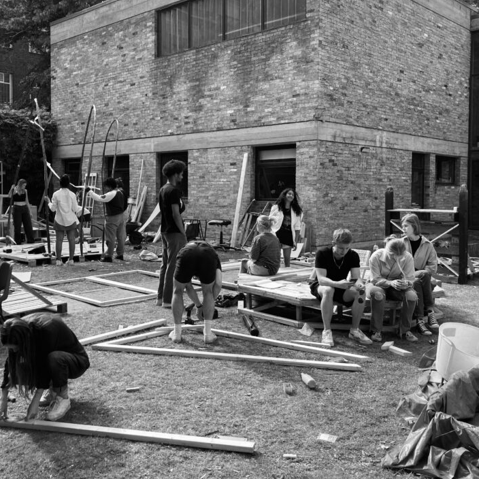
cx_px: 222
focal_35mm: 36
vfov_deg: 46.0
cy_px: 215
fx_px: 564
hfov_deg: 46.0
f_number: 1.8
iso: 20
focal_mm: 3.99
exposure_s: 1/365
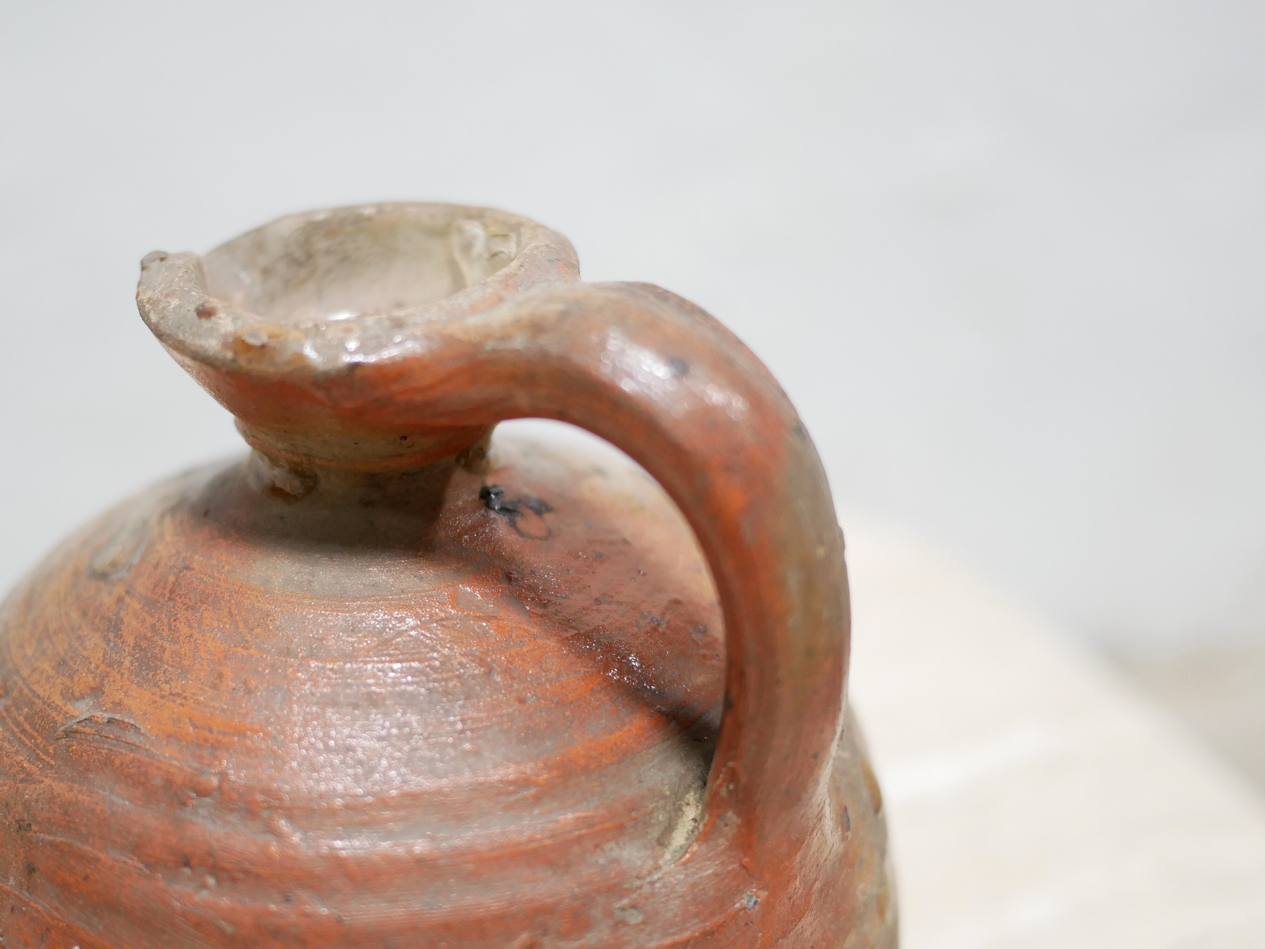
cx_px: 486
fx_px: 1864
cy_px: 499
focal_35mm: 51
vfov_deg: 28.6
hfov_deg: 37.3
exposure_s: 1/60
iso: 500
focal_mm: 20
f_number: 1.7
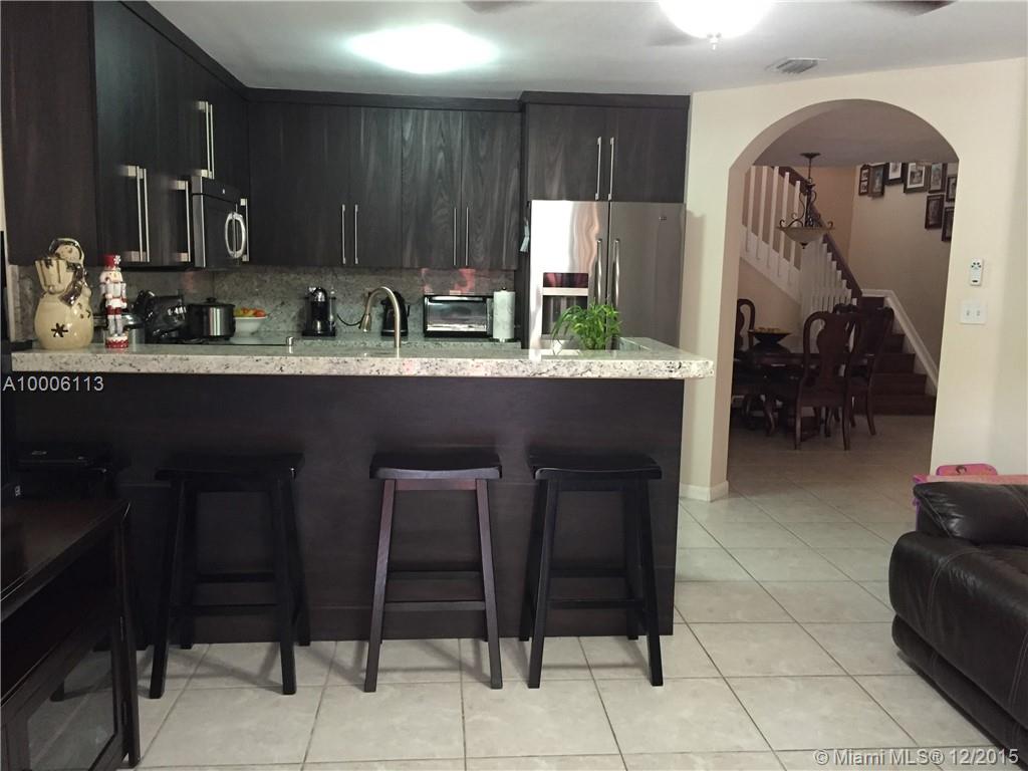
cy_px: 386
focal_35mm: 29
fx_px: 861
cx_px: 514
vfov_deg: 48.2
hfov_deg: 61.7
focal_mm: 4.15
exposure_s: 1/15
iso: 250
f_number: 2.2
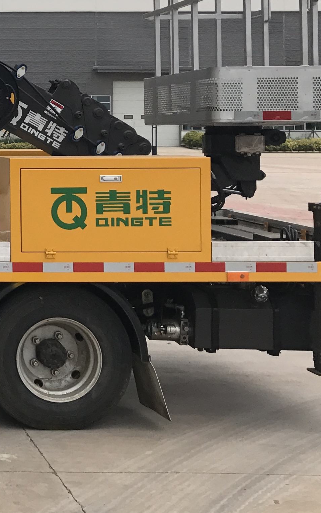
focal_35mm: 78
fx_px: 1092
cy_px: 134
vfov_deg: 26.2
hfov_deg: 14.8
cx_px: -235
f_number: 1.8
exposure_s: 1/2907
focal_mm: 3.99
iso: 20
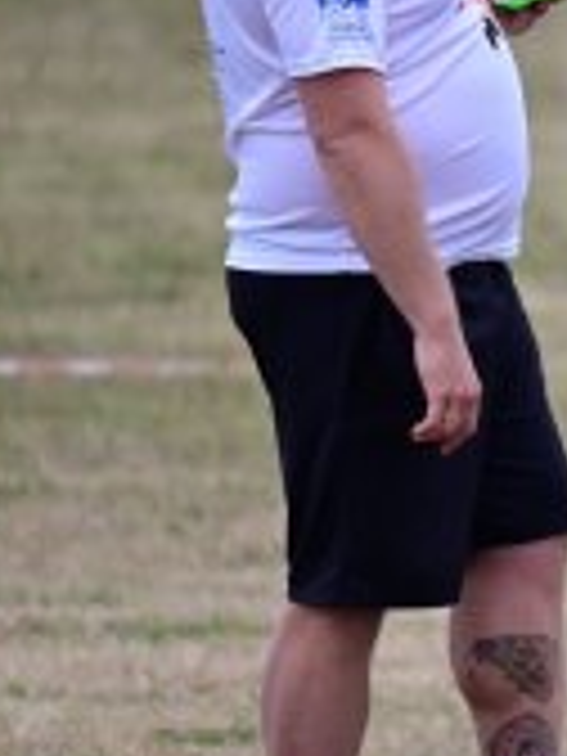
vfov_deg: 1.7
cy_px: 270
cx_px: 911
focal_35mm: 1139
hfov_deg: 1.3
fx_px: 24875
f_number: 6.3
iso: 1000
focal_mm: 400
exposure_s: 1/1250
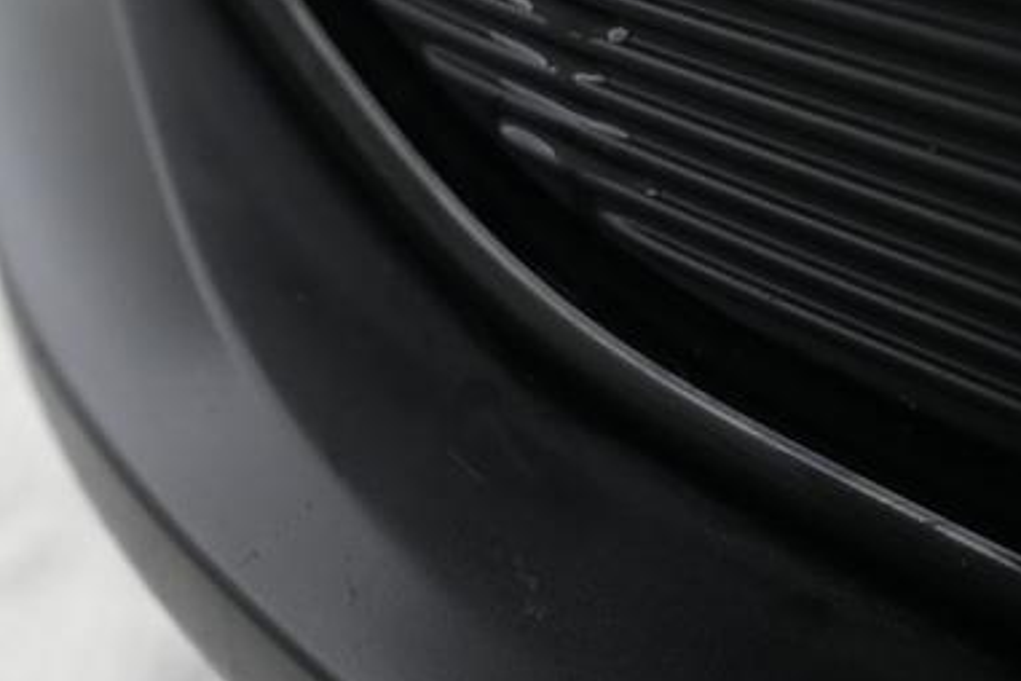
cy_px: 512
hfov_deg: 41.4
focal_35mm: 47
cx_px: 340
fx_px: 1333
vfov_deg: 28.2
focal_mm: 28
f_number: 4.5
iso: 5000
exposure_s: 1/100
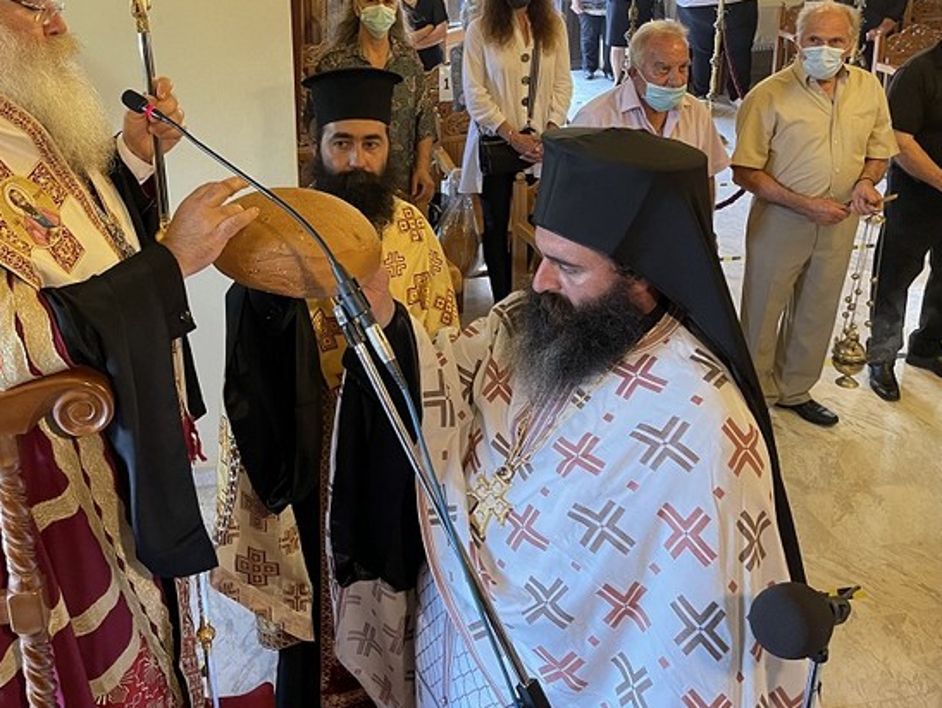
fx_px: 1035
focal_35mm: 38
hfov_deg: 47.9
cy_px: 220
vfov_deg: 37.2
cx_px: 294
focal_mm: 5.1
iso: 400
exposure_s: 1/50
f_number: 1.6
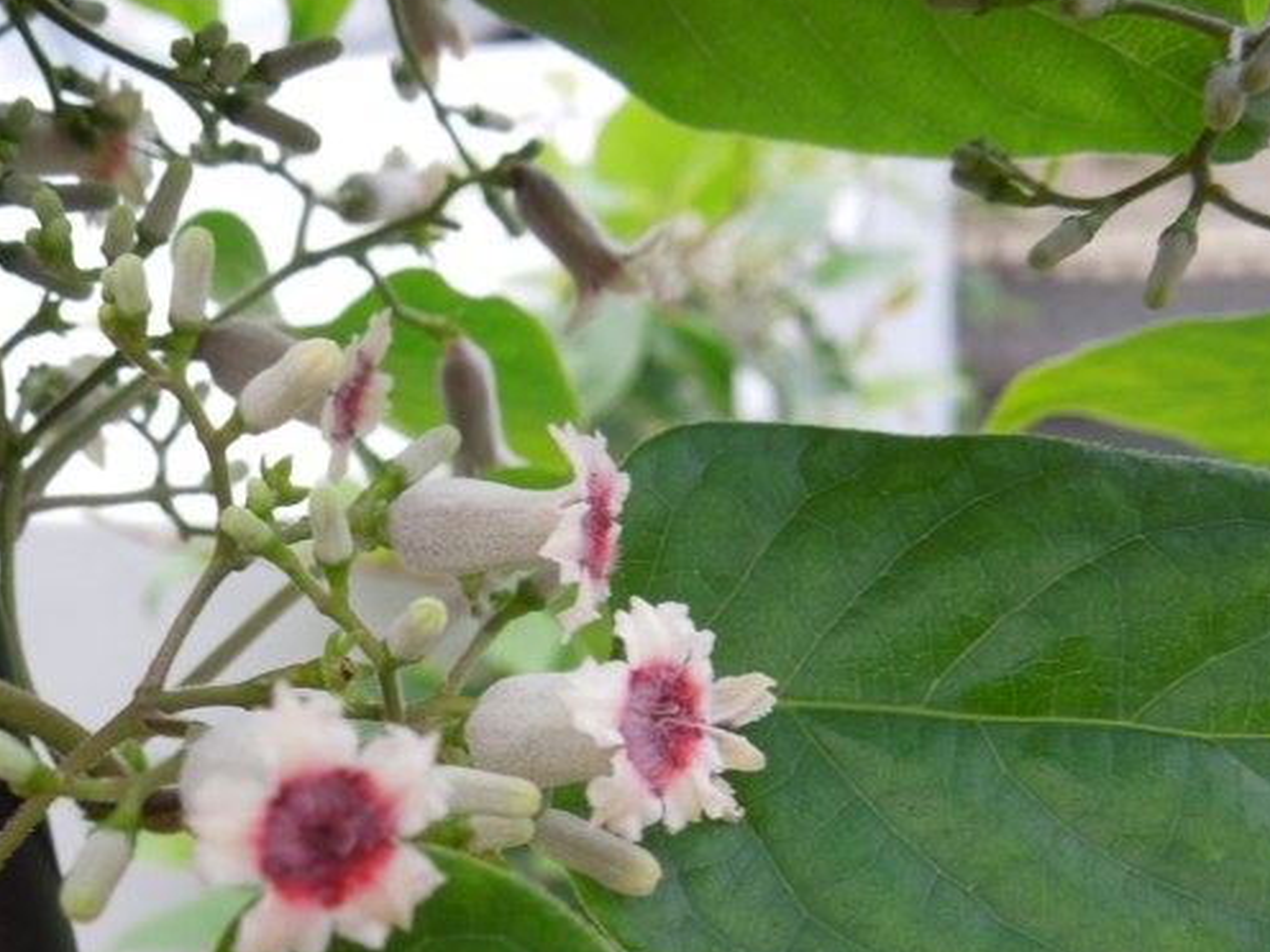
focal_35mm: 50
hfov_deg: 37.3
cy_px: 727
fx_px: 1834
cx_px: 323
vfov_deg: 28.6
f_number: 3.6
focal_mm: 5.6
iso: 100
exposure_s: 1/60
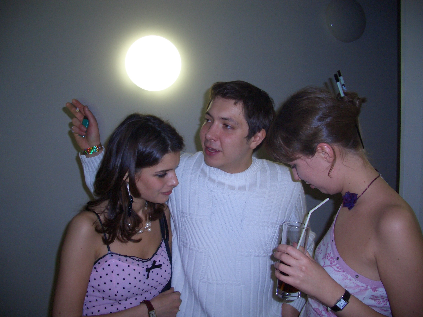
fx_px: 428
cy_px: 158
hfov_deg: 52.6
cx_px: 212
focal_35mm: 35
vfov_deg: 40.7
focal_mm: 5.8
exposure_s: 1/60
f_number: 2.6
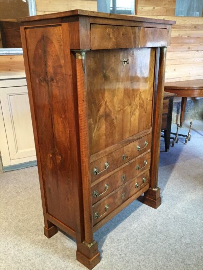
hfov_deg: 45.4
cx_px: 102
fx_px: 242
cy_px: 135
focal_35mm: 31
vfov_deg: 58.4
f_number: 2.4
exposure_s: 1/33
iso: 250
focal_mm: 3.3
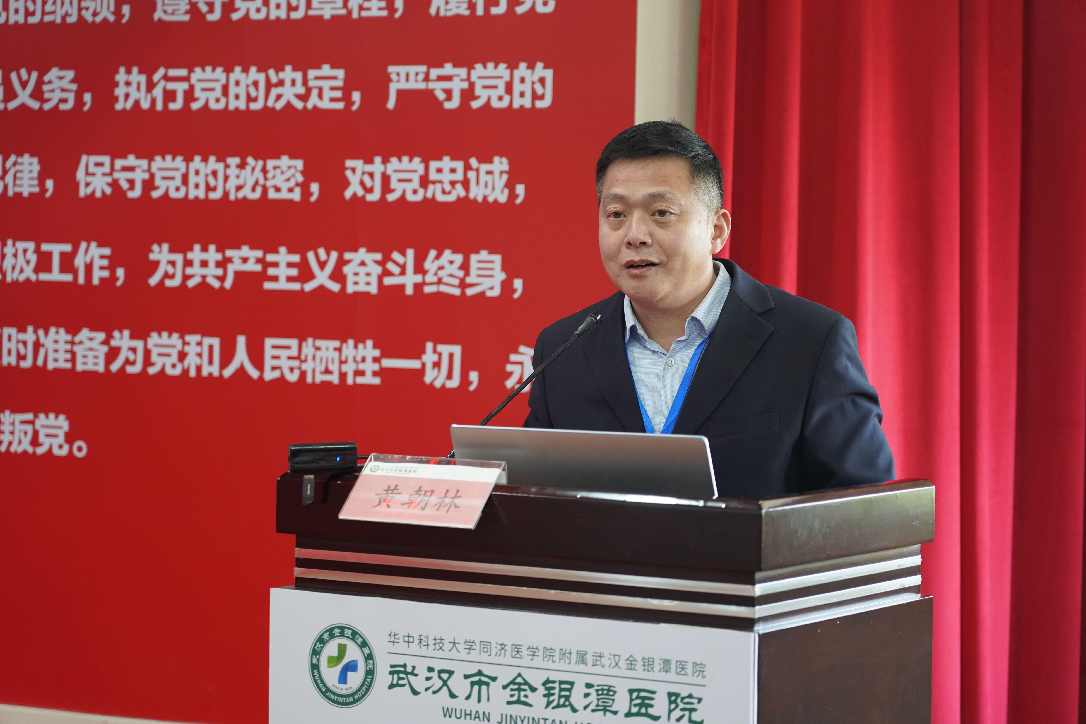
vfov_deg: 14.9
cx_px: 543
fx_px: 2775
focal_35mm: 92
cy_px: 362
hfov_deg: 22.1
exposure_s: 1/160
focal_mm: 92
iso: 1250
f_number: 4
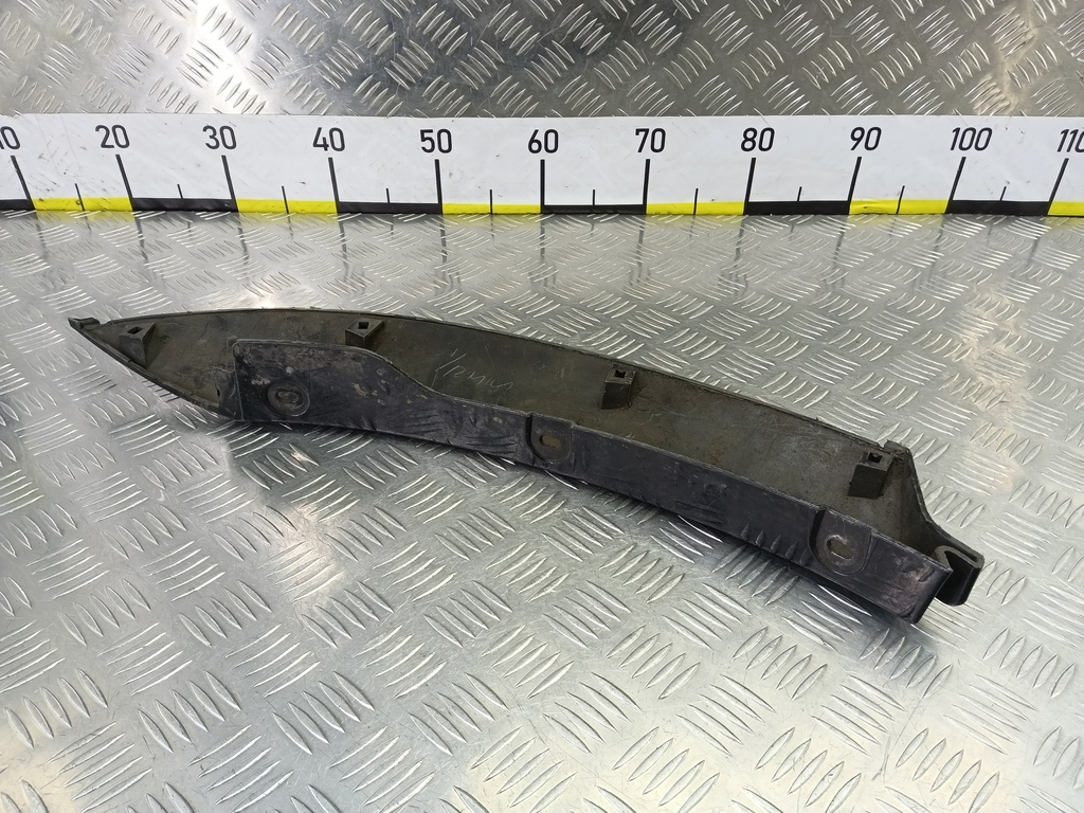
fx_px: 720
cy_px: 406
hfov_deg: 73.9
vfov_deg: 58.9
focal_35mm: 23
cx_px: 542
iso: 138
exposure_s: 1/50
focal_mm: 4.11
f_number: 1.6
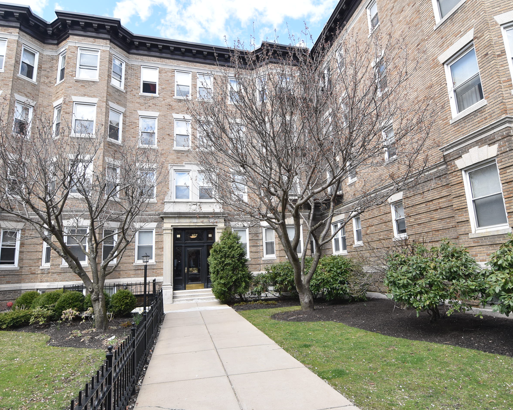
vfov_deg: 69.2
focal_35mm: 20
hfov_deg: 81.4
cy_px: 213
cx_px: 274
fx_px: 297
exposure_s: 1/250
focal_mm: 11
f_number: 8
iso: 400
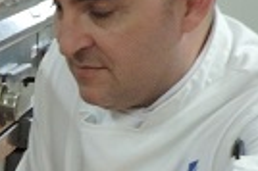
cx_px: -108
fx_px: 1067
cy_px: 240
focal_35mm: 149
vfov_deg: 9.0
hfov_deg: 13.2
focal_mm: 4.3
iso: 400
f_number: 3
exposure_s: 1/25
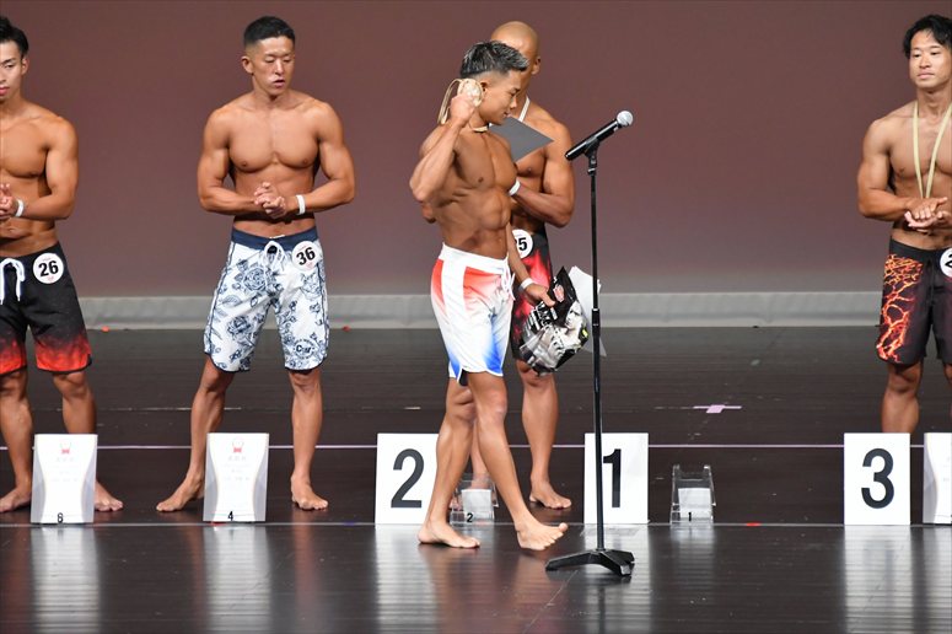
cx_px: 476
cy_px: 317
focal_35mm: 315
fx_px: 8326
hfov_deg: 6.5
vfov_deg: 4.4
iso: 4000
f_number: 5.6
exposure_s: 1/400
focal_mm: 210
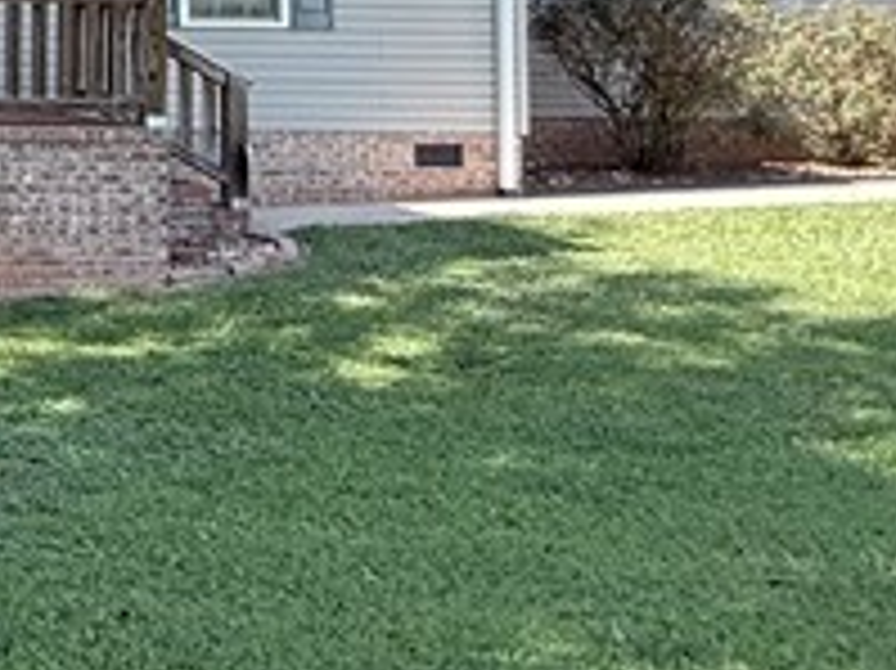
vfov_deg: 19.3
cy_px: -117
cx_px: -581
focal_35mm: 72
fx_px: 1863
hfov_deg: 21.1
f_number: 2.2
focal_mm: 2.22
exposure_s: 1/227
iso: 64
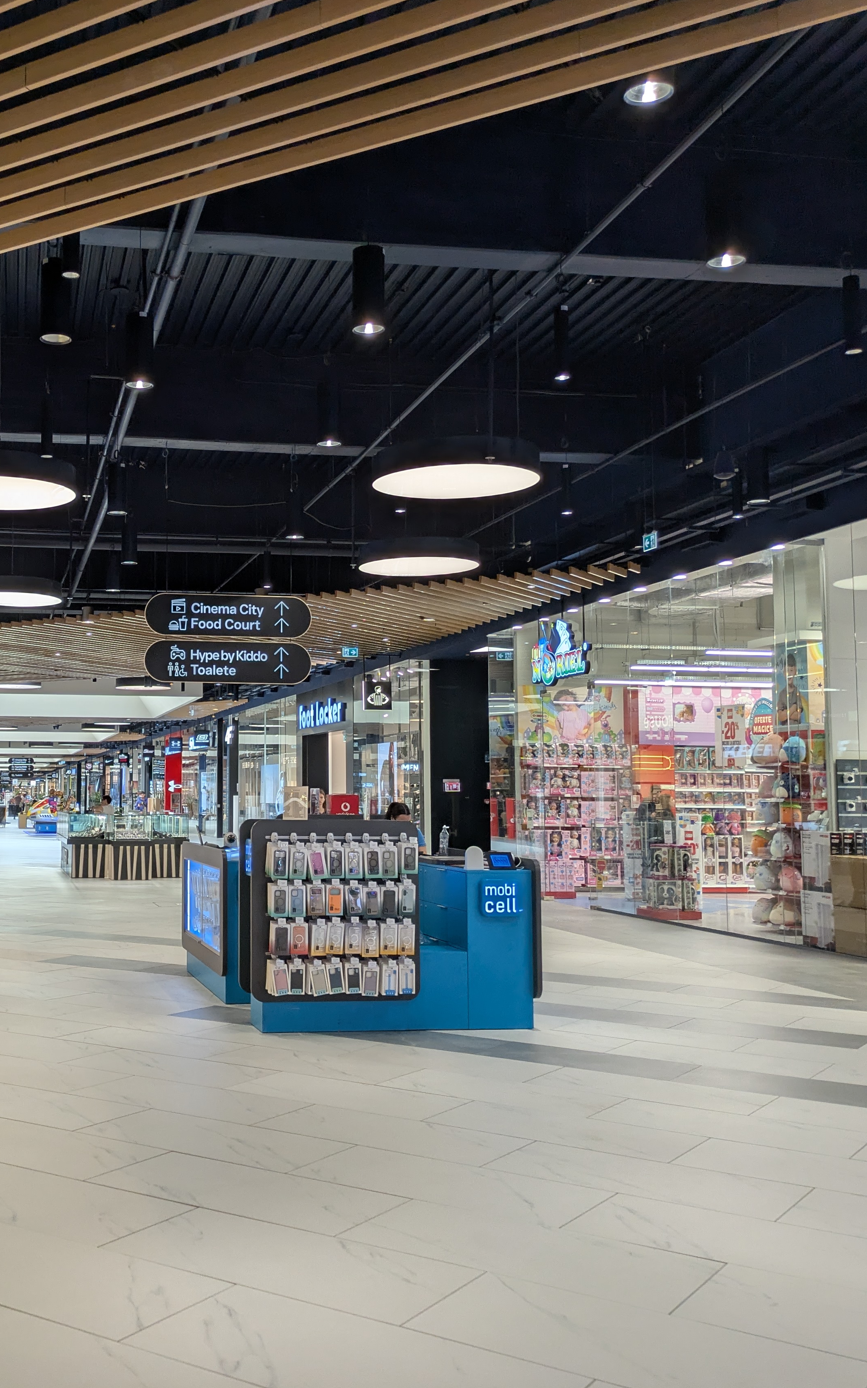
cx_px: 223
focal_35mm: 36
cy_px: 698
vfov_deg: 54.0
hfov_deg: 34.6
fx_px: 1361
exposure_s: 1/110
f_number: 1.89
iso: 45
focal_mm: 5.43
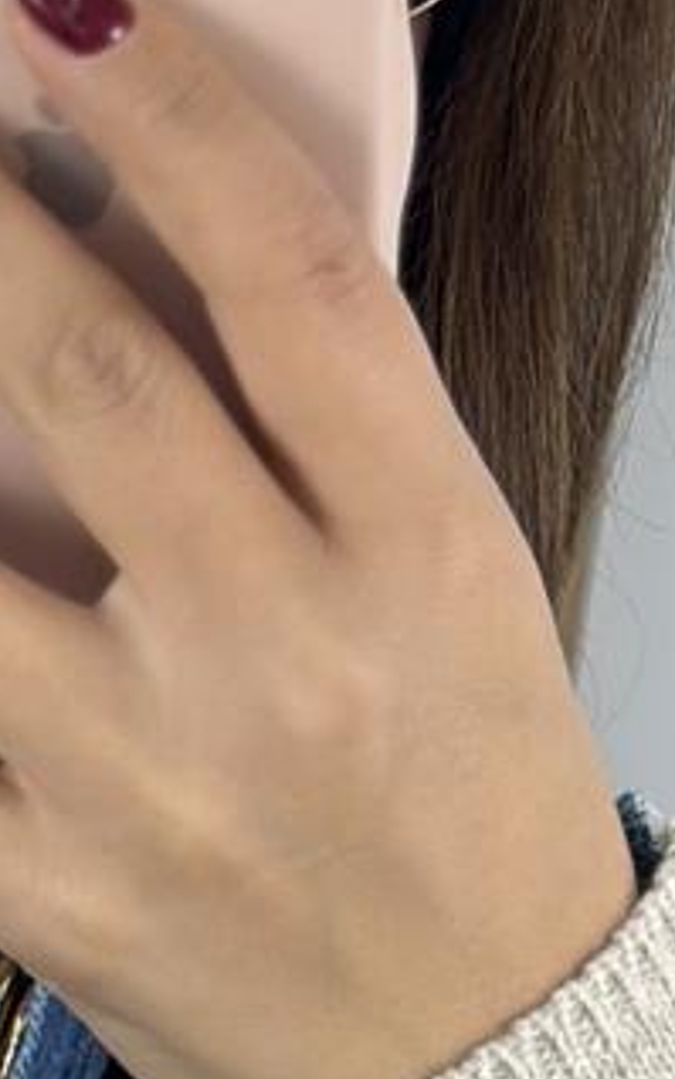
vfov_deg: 7.7
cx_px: -848
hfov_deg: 5.0
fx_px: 7528
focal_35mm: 256
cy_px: 2470
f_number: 1.78
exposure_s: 1/141
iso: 80
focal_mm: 6.86
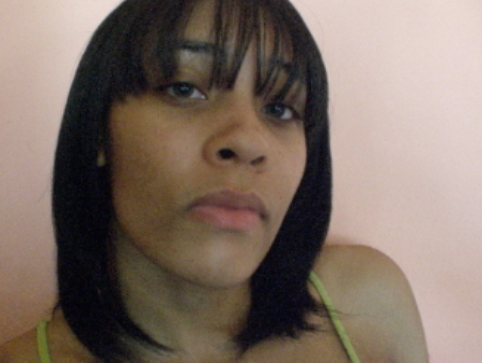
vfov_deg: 33.7
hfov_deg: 43.8
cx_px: 220
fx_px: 599
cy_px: 179
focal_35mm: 43
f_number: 3.1
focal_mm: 6.3
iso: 800
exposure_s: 1/25
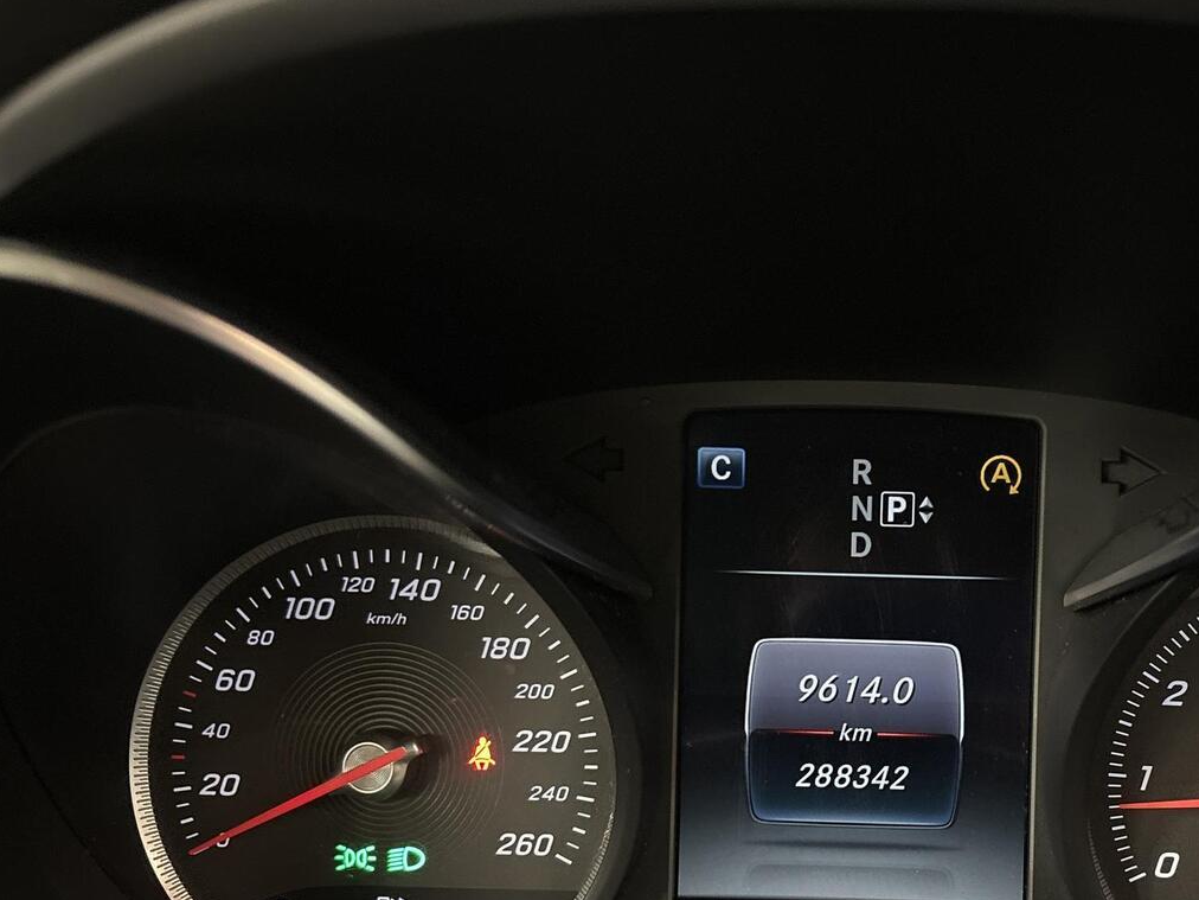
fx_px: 1282
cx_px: 846
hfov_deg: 48.8
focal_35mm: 37
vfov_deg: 38.0
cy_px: 633
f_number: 1.6
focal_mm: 5.96
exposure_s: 1/17
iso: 1600
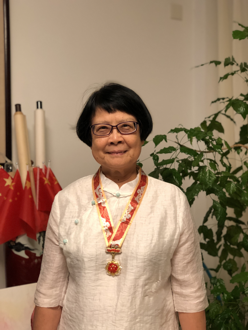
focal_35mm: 57
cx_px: 124
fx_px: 544
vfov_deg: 33.8
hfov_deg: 25.7
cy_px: 165
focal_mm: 6.6
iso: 200
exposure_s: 1/33
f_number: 2.8
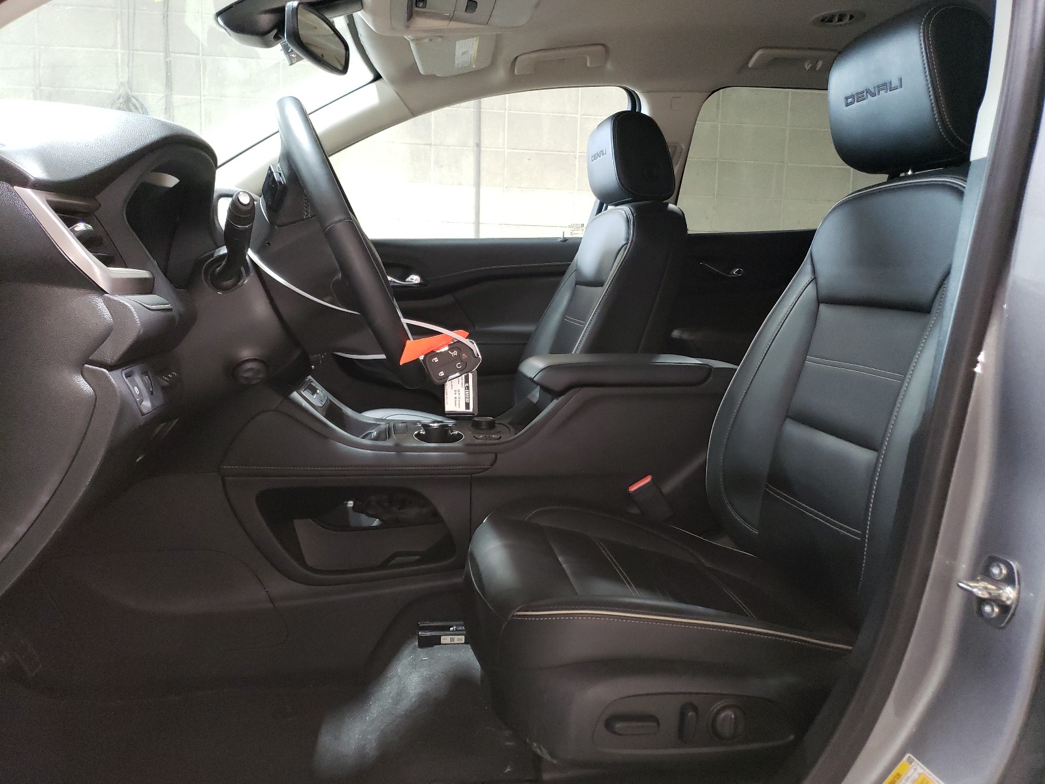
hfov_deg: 67.3
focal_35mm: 26
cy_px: 392
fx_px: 785
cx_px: 522
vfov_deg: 53.1
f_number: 1.5
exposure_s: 1/30
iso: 330
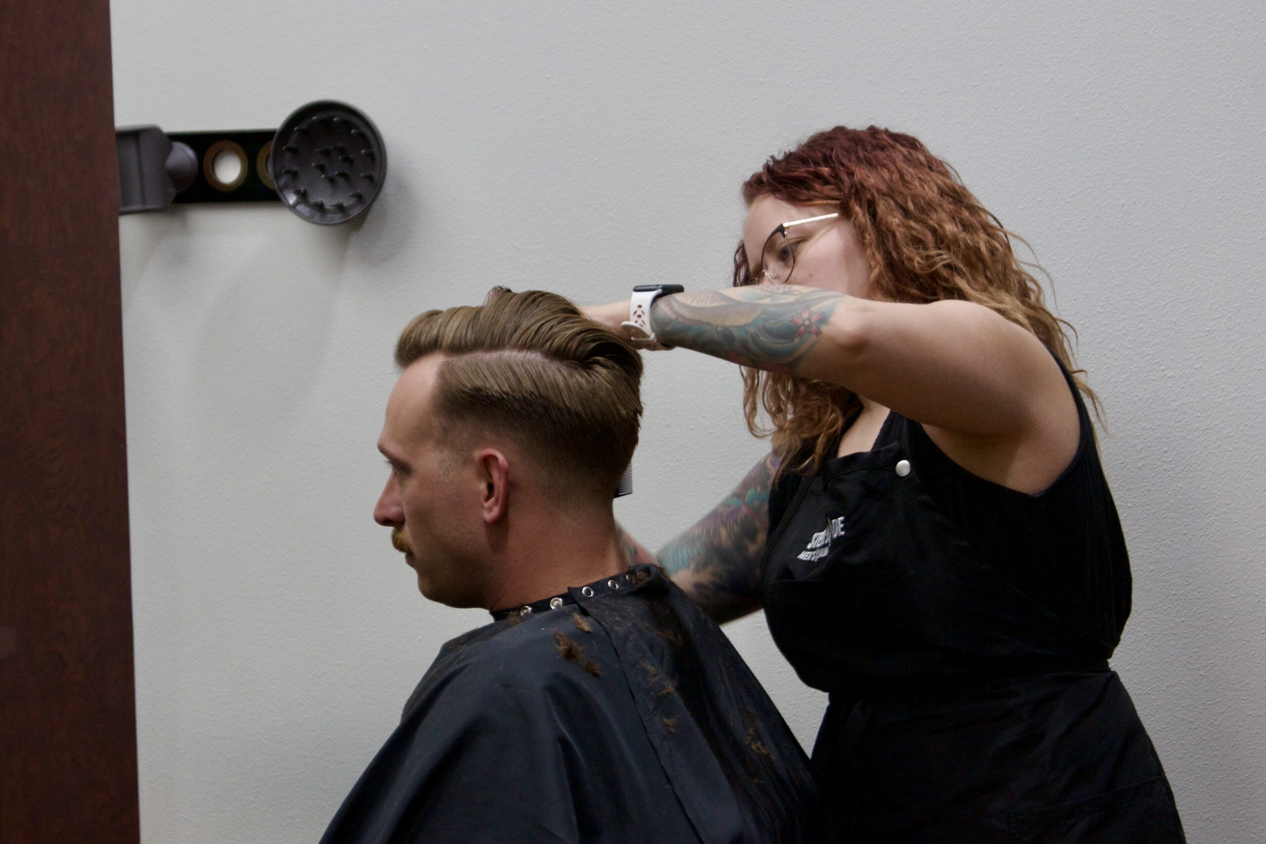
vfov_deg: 13.0
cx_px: 633
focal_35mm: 105
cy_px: 422
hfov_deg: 19.5
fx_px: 3692
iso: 800
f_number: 5.6
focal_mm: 70
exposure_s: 1/30
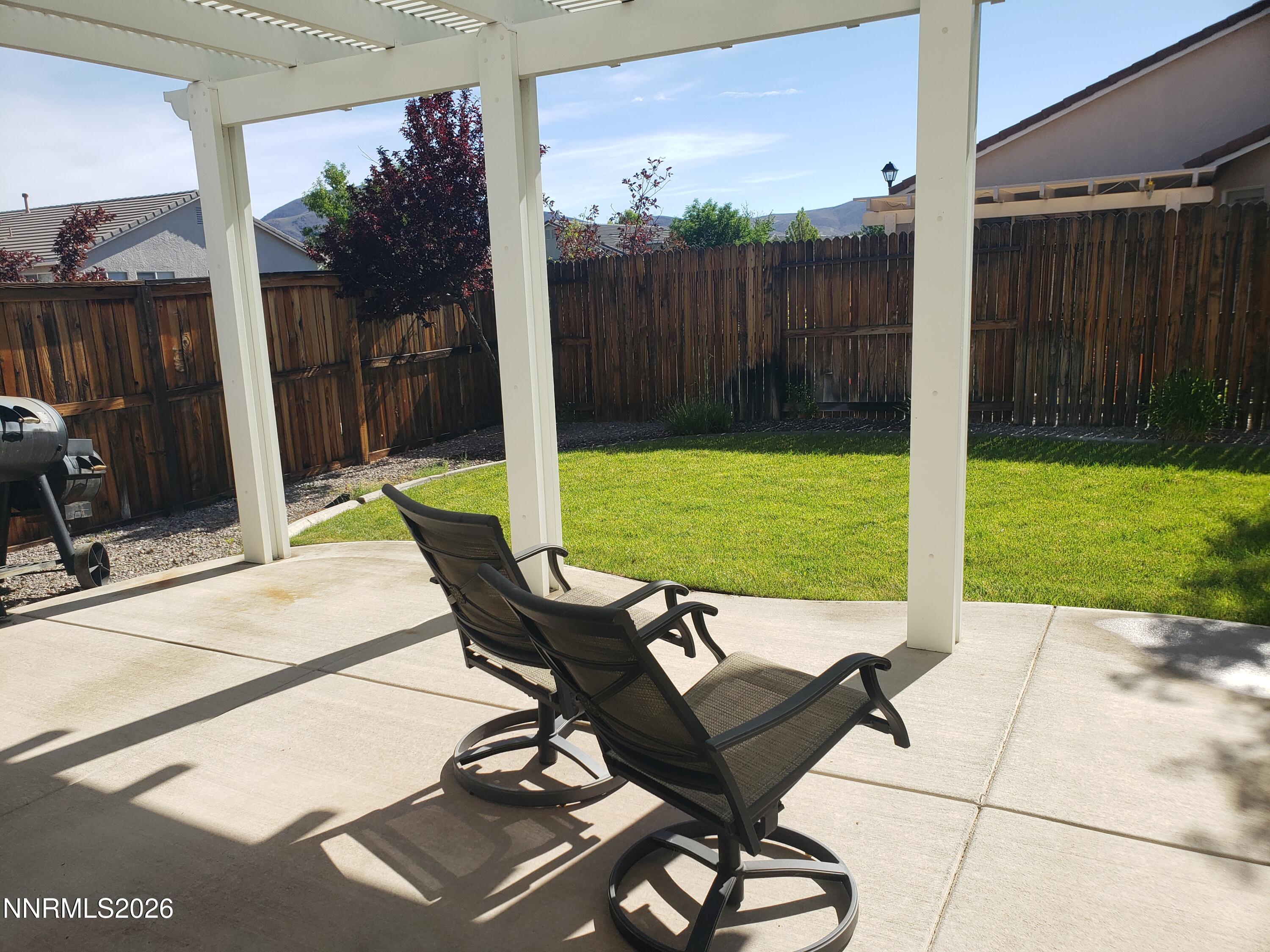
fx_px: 954
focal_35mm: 26
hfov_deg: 67.3
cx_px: 635
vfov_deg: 53.1
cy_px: 476
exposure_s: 1/1078
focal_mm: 4.3
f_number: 2.4
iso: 50
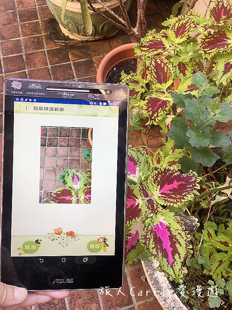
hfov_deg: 48.2
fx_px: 259
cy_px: 155
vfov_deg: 61.7
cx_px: 116
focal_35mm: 29
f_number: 2.2
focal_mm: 4.15
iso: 32
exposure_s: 1/60
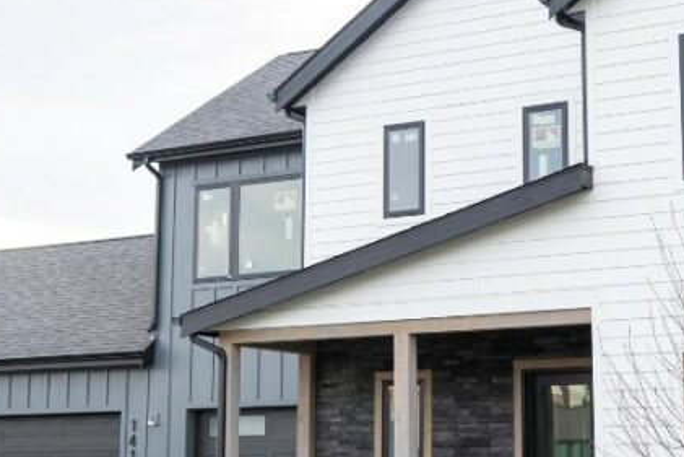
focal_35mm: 73
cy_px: 248
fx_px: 1387
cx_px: 473
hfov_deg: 27.5
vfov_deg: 18.7
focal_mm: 30
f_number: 3.2
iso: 640
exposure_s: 1/1000
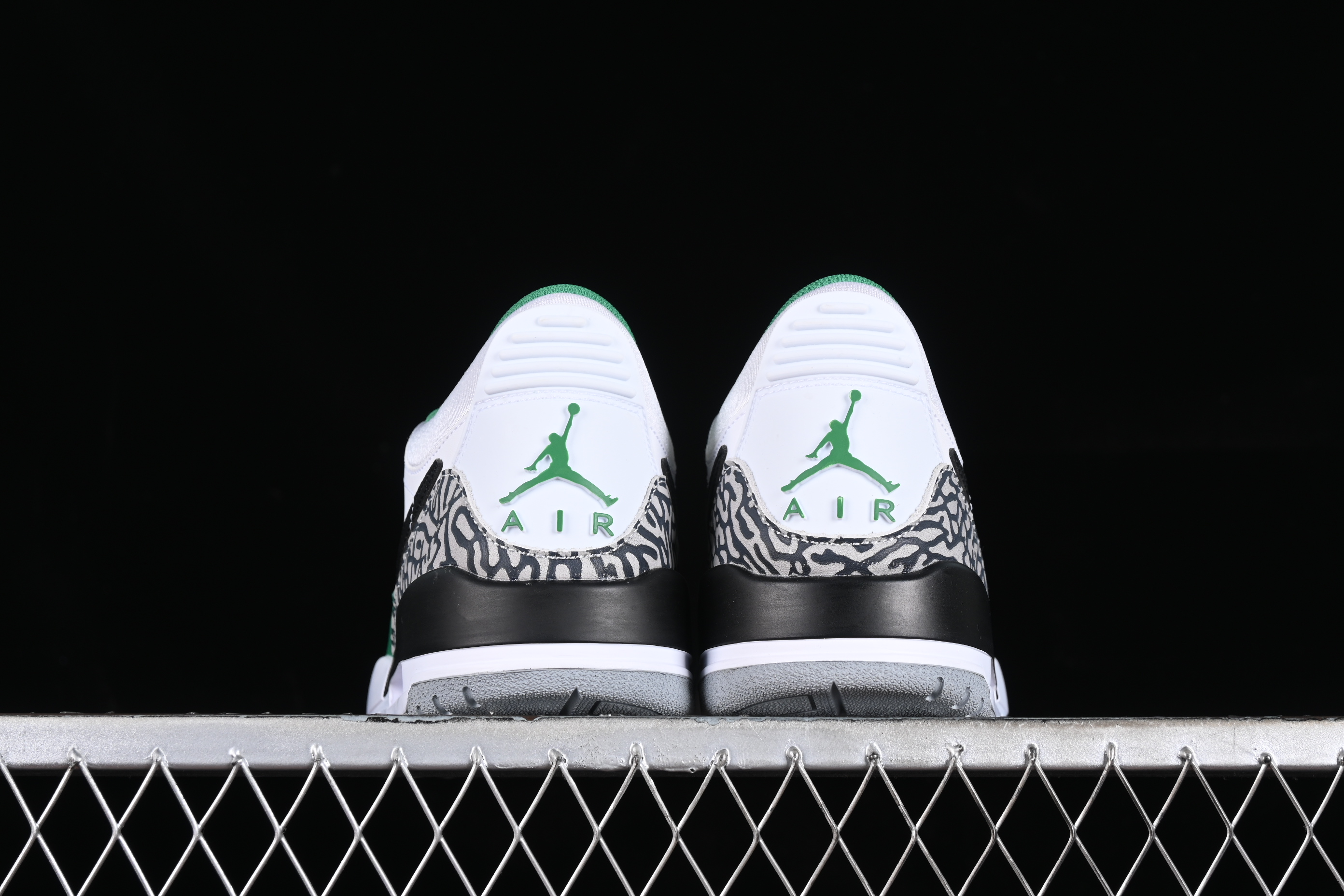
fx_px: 2800
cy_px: 448
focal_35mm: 75
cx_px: 672
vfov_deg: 18.2
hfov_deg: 27.0
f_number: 7.1
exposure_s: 1/80
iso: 160
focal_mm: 50
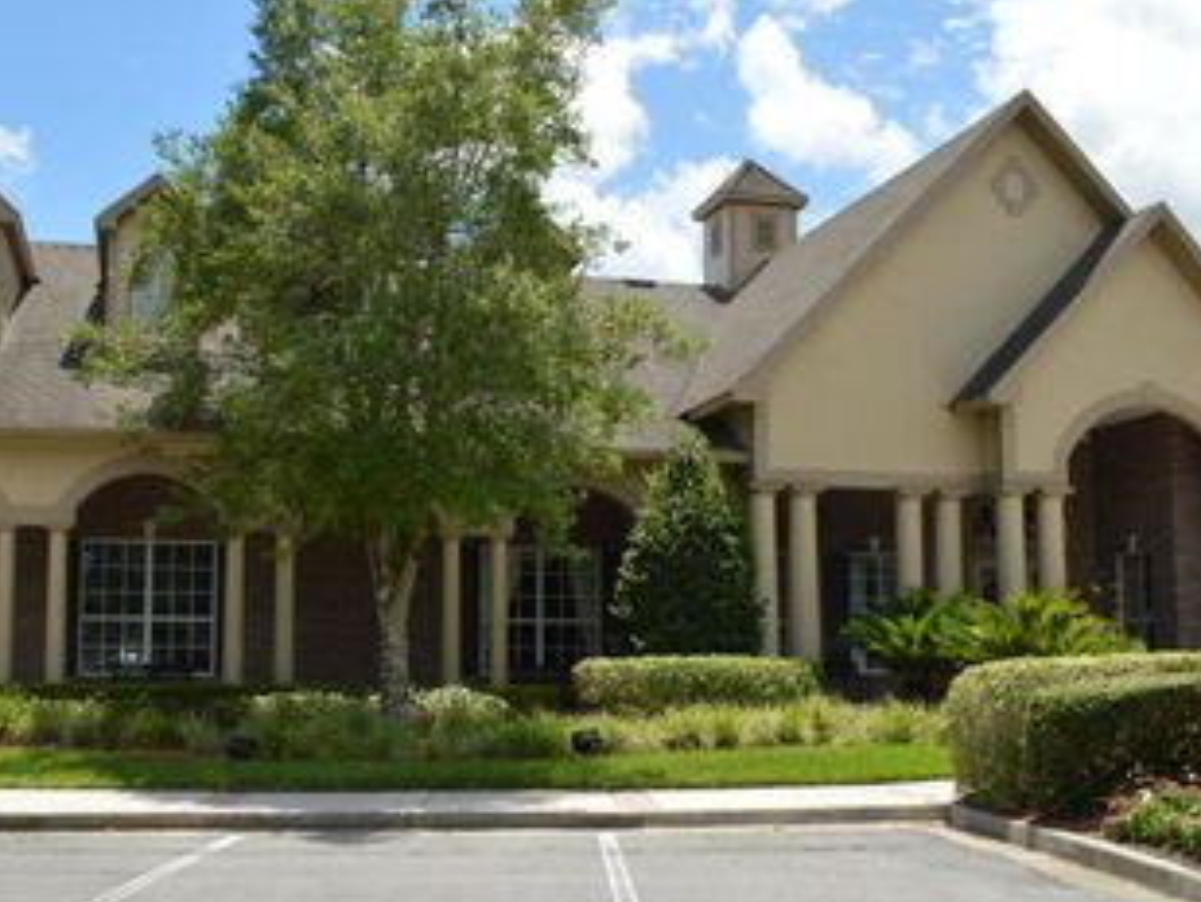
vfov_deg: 34.4
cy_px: 488
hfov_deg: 44.8
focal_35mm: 42
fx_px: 1458
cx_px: 595
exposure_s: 1/200
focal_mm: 18
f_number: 8
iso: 100
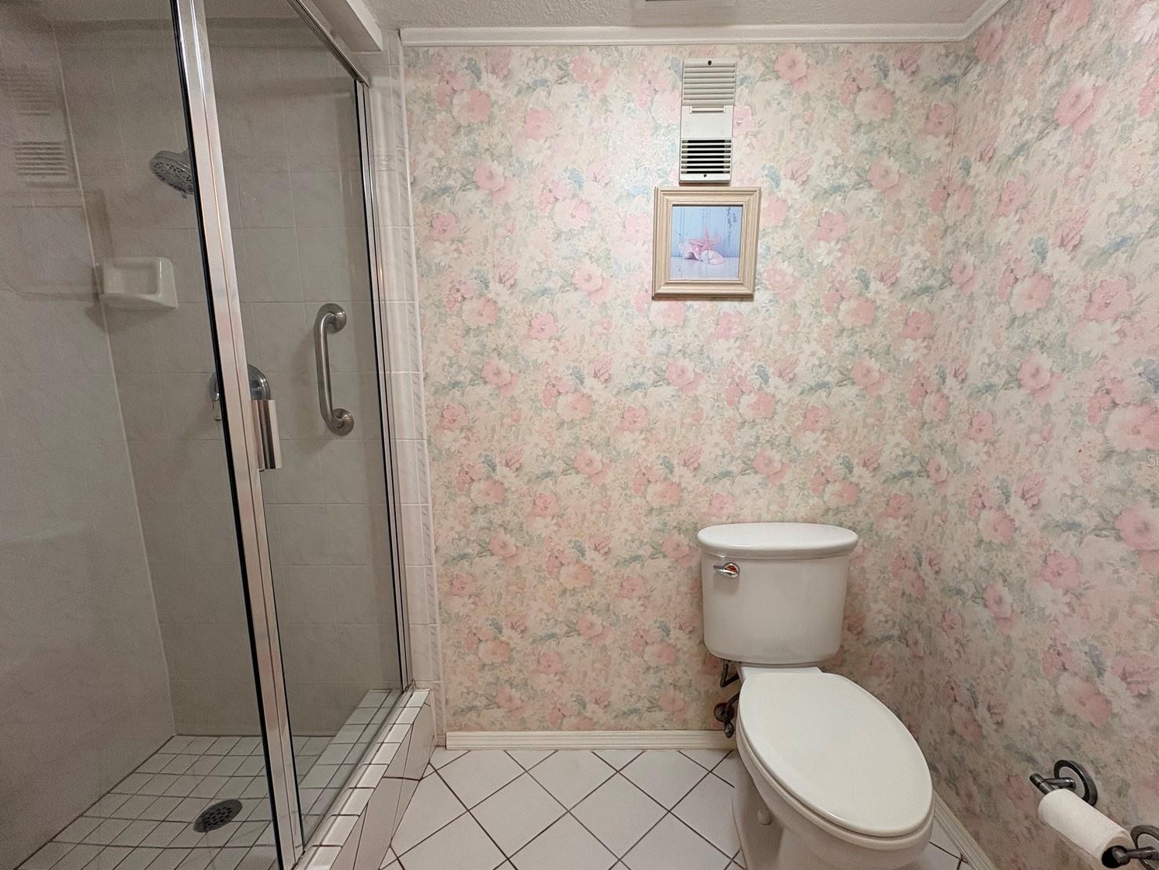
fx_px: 502
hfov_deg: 98.1
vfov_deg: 81.7
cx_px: 599
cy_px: 460
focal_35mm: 15
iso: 125
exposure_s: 1/60
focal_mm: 2.22
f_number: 2.2
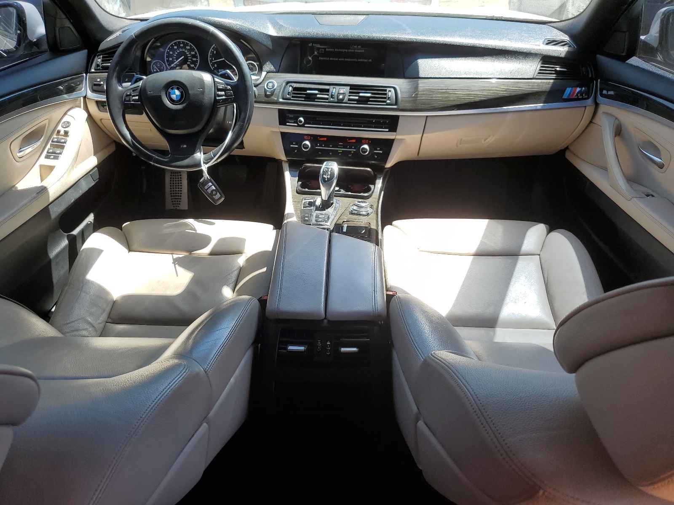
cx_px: 337
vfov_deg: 53.1
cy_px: 252
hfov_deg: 67.3
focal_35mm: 26
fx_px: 506
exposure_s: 1/500
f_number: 1.5
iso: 50
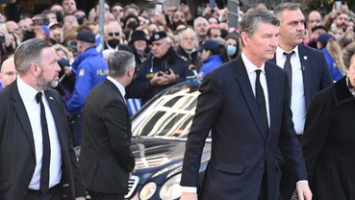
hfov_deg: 8.2
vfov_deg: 4.6
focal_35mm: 262
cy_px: 139
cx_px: 341
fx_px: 2468
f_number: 6.3
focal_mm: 120
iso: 400
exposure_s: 1/200
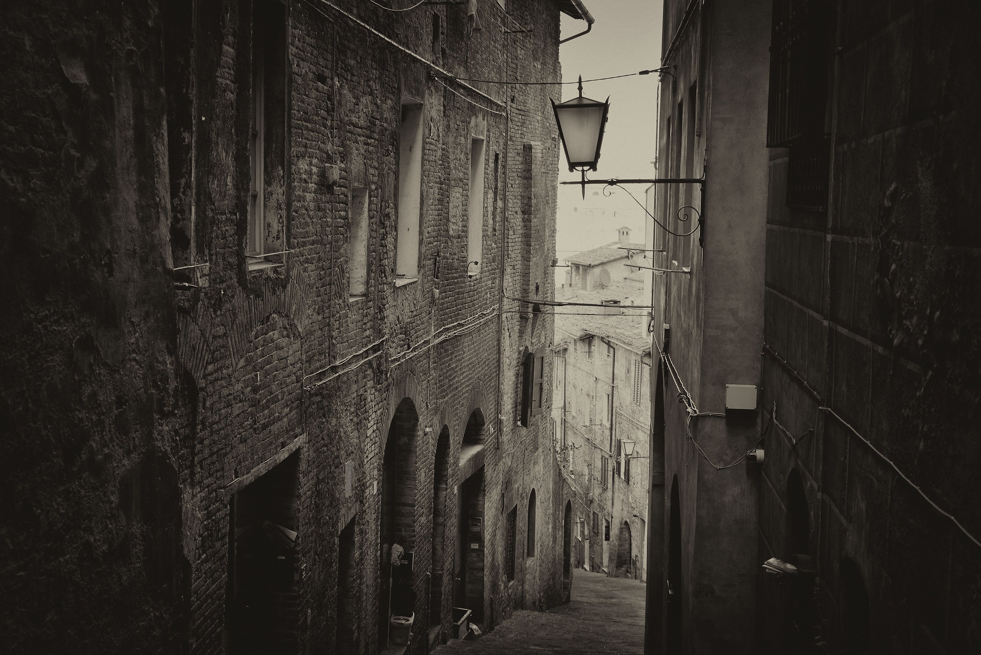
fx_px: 1254
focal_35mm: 46
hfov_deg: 42.7
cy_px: 328
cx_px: 490
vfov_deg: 29.3
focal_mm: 46
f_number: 4.8
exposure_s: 1/15
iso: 200
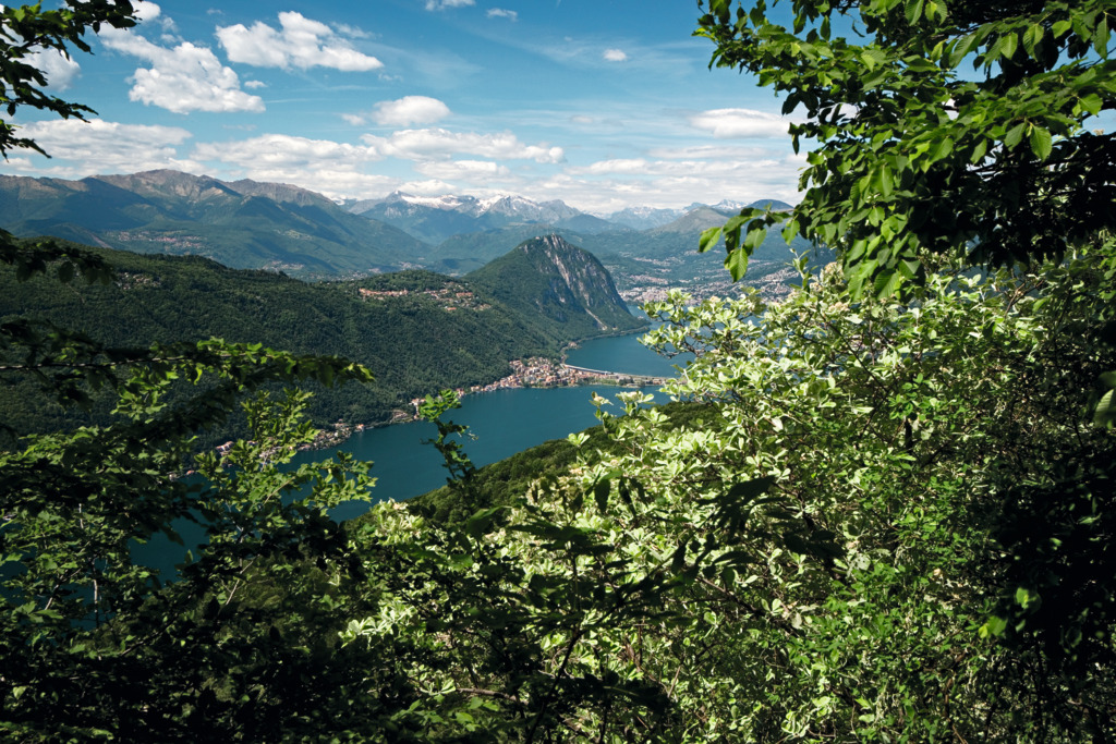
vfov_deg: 37.9
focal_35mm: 35
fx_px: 1085
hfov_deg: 54.4
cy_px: 372
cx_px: 558
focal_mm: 35
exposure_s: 1/60
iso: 200
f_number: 11
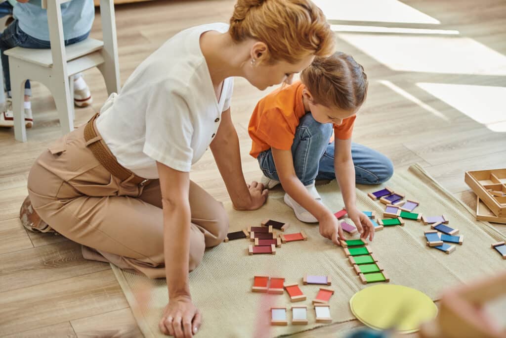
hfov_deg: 28.8
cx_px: 253
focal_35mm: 70
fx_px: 984
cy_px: 169
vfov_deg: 19.5
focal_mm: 70
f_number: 2.8
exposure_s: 1/200
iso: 500
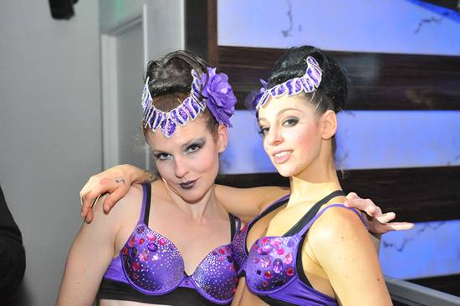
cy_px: 153
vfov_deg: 24.6
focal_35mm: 55
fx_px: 702
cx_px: 230
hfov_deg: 36.3
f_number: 5.6
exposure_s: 1/100
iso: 6400
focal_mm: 55
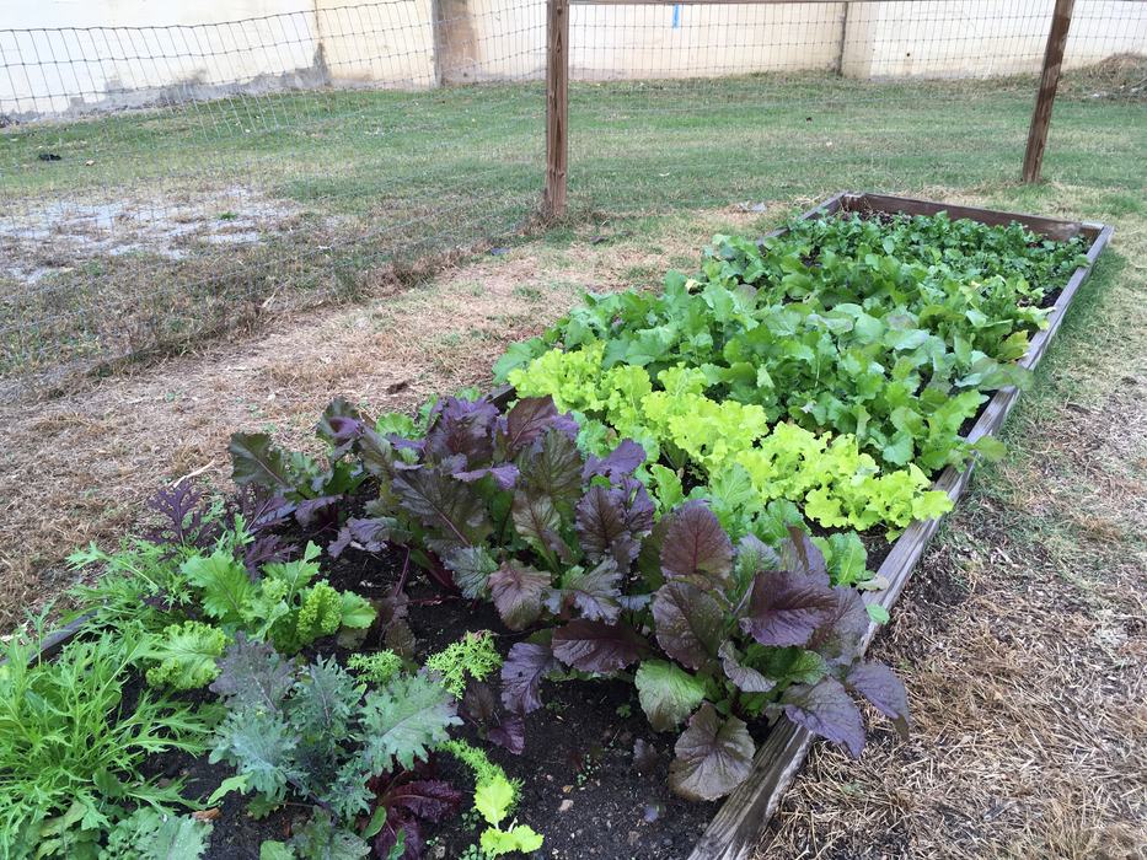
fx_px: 961
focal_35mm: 29
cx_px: 574
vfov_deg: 48.2
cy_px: 430
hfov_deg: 61.7
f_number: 2.2
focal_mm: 4.15
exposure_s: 1/120
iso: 32
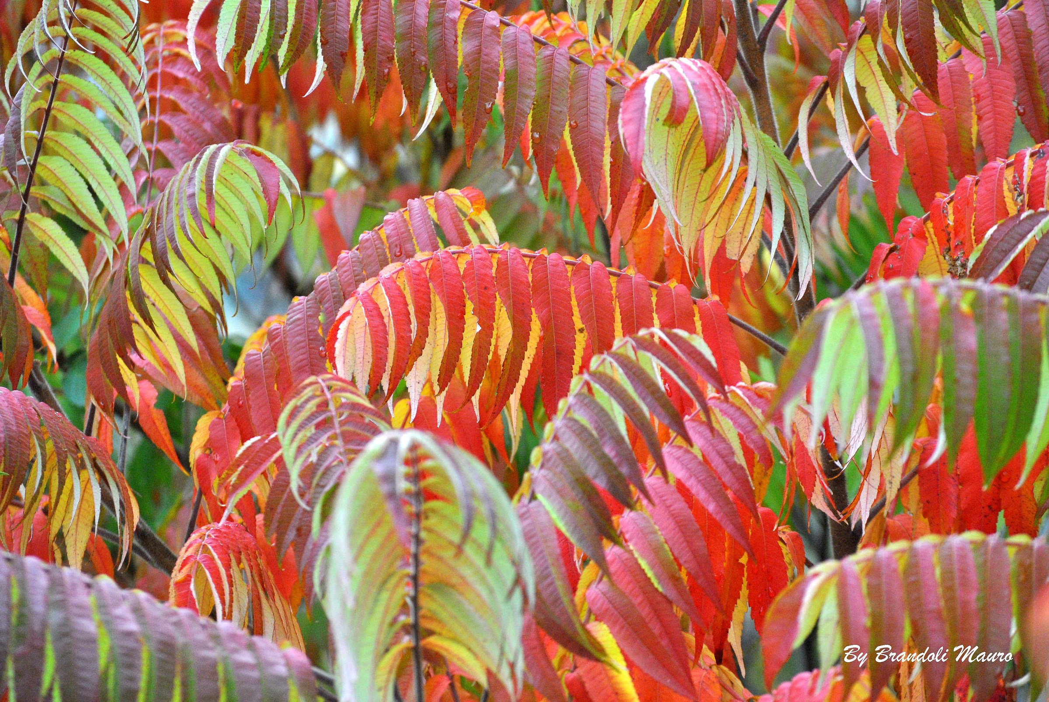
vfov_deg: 10.0
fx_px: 4025
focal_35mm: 138
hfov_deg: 14.8
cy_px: 351
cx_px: 524
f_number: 5.6
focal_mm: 92
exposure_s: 1/200
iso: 800
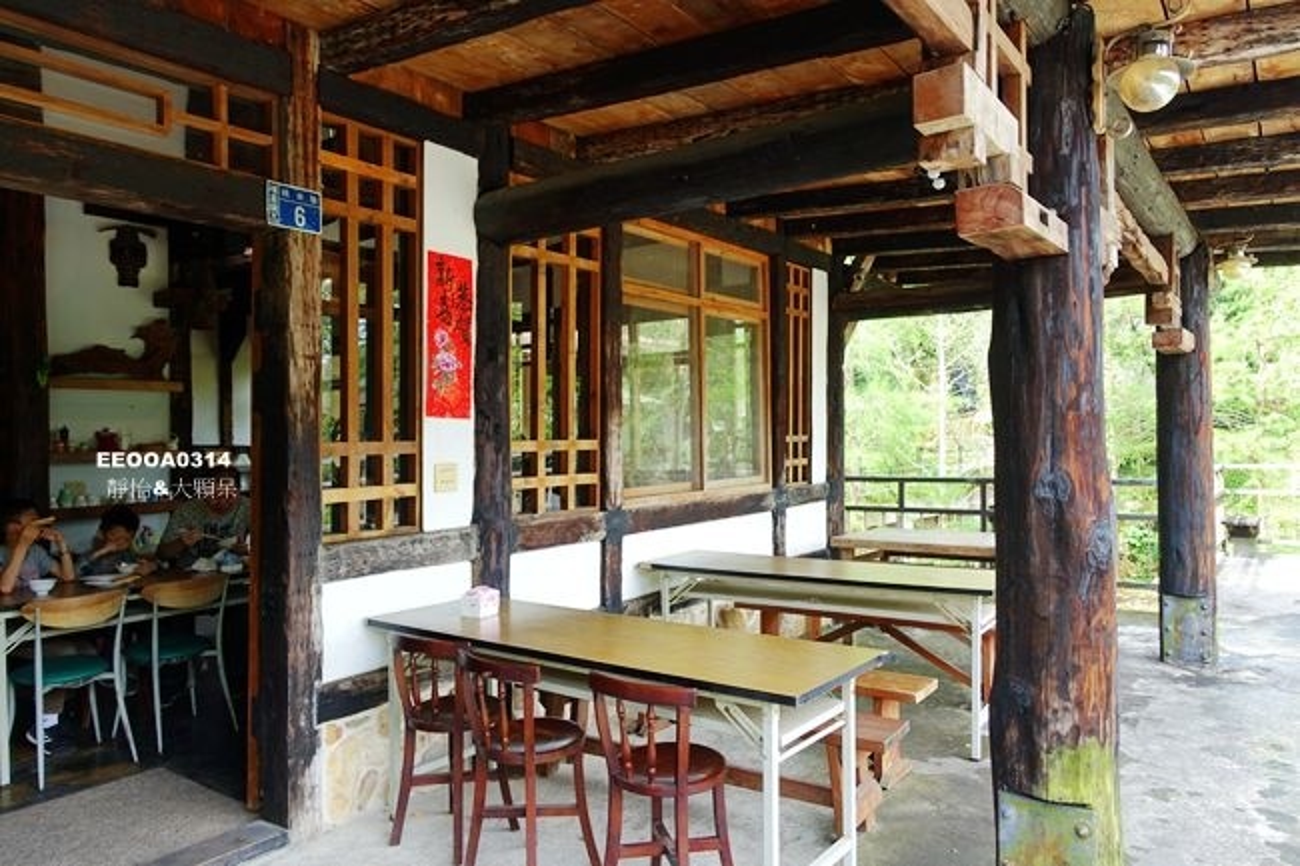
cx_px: 650
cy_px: 433
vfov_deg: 53.1
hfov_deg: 73.8
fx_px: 866
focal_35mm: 24
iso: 125
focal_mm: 8.8
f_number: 3.2
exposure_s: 1/80
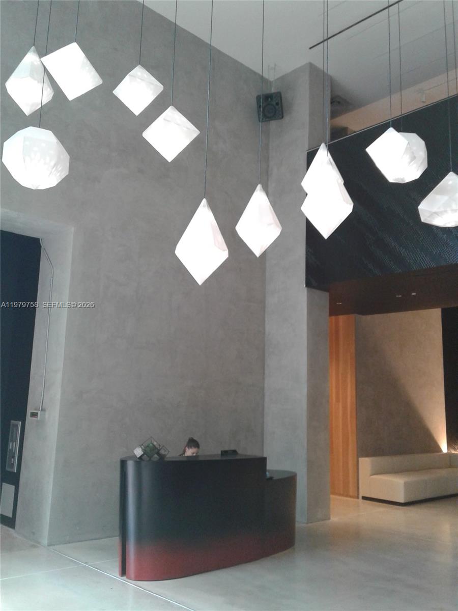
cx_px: 229
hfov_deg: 42.9
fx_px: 582
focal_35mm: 33
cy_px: 306
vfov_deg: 55.4
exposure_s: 1/16
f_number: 2.2
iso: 50
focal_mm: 3.3
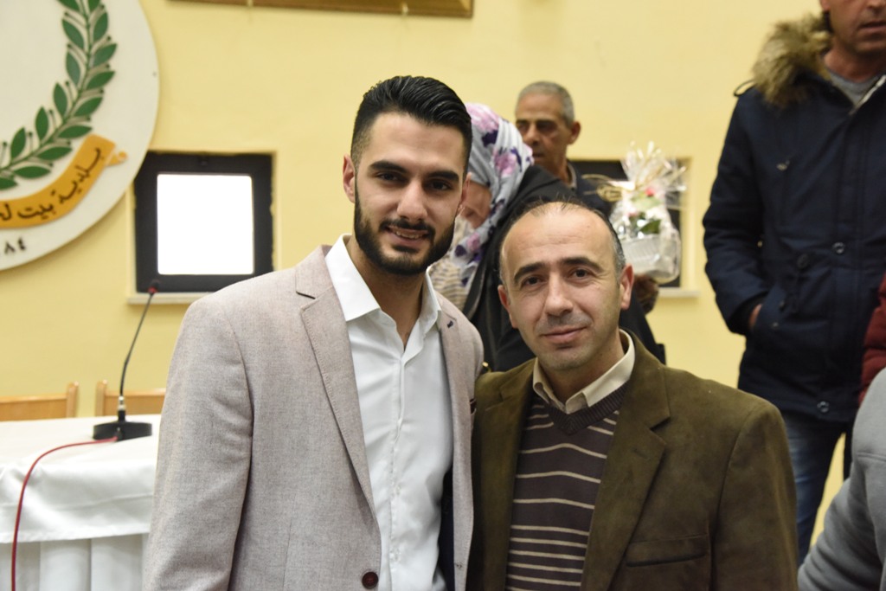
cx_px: 443
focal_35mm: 46
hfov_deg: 42.7
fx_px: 1132
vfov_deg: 29.3
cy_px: 296
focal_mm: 46
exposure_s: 1/160
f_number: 6.3
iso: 6400
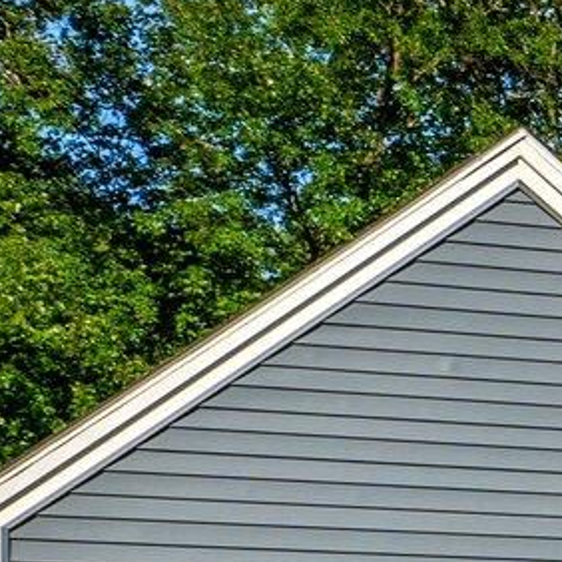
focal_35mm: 179
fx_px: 3288
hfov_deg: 8.0
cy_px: 802
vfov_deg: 9.5
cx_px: 1812
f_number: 9
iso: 64
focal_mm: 29
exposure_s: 1/250
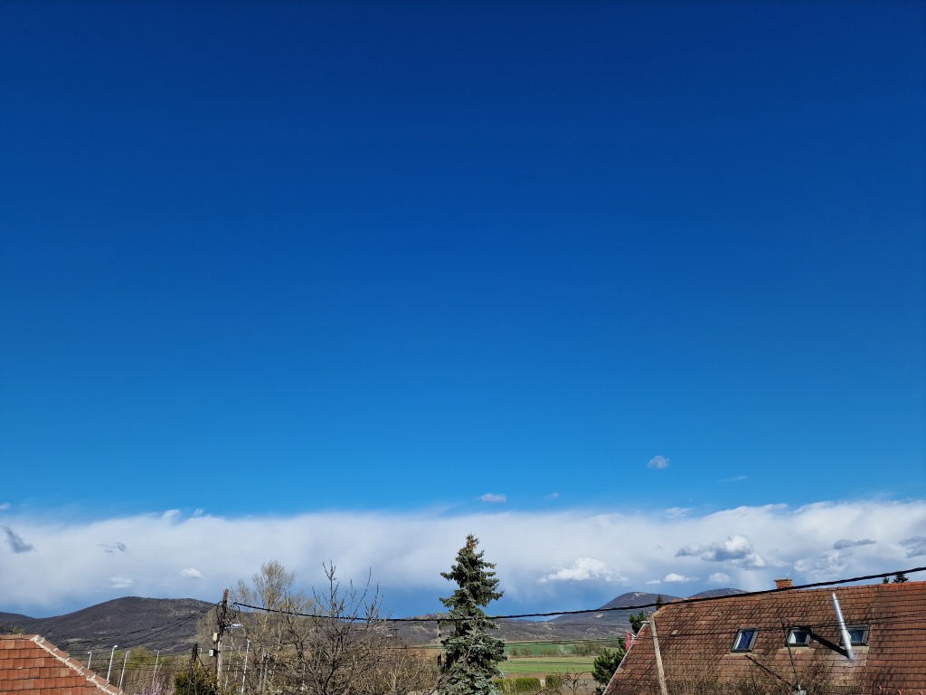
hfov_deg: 73.9
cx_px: 463
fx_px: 615
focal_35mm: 23
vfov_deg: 58.9
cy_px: 348
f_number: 1.8
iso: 50
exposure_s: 1/1748
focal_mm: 6.4
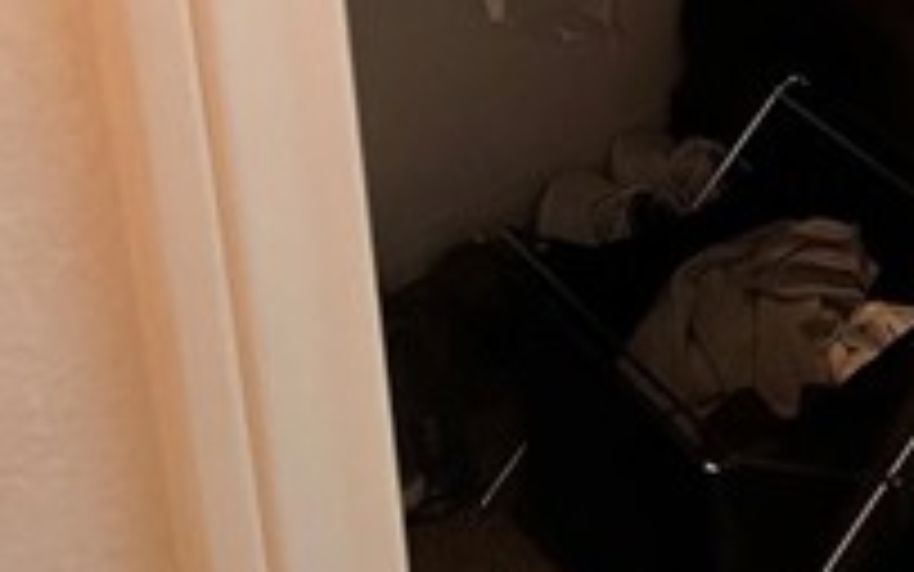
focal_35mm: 87
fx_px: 2168
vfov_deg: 13.1
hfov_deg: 22.5
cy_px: -549
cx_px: 995
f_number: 1.5
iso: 320
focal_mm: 5.7
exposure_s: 1/60
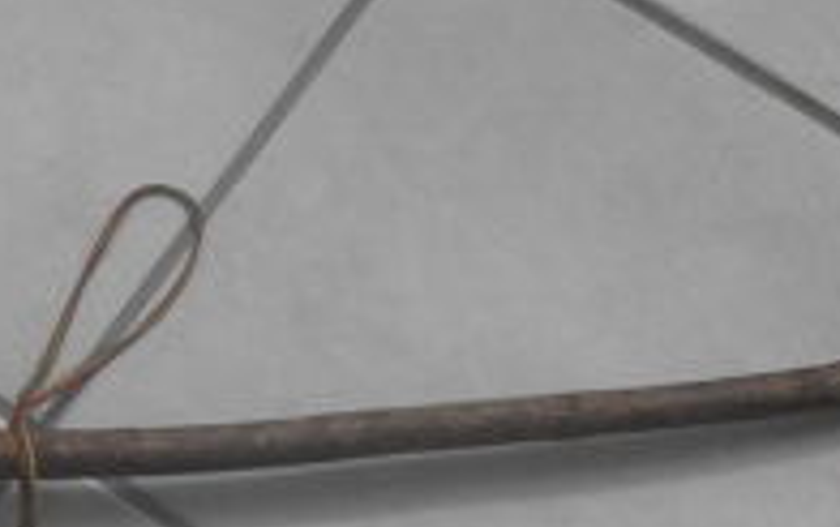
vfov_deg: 13.7
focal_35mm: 96
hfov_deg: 21.1
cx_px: 81
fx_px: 2200
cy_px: 304
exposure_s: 1/180
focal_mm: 6.3
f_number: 8.9
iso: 80
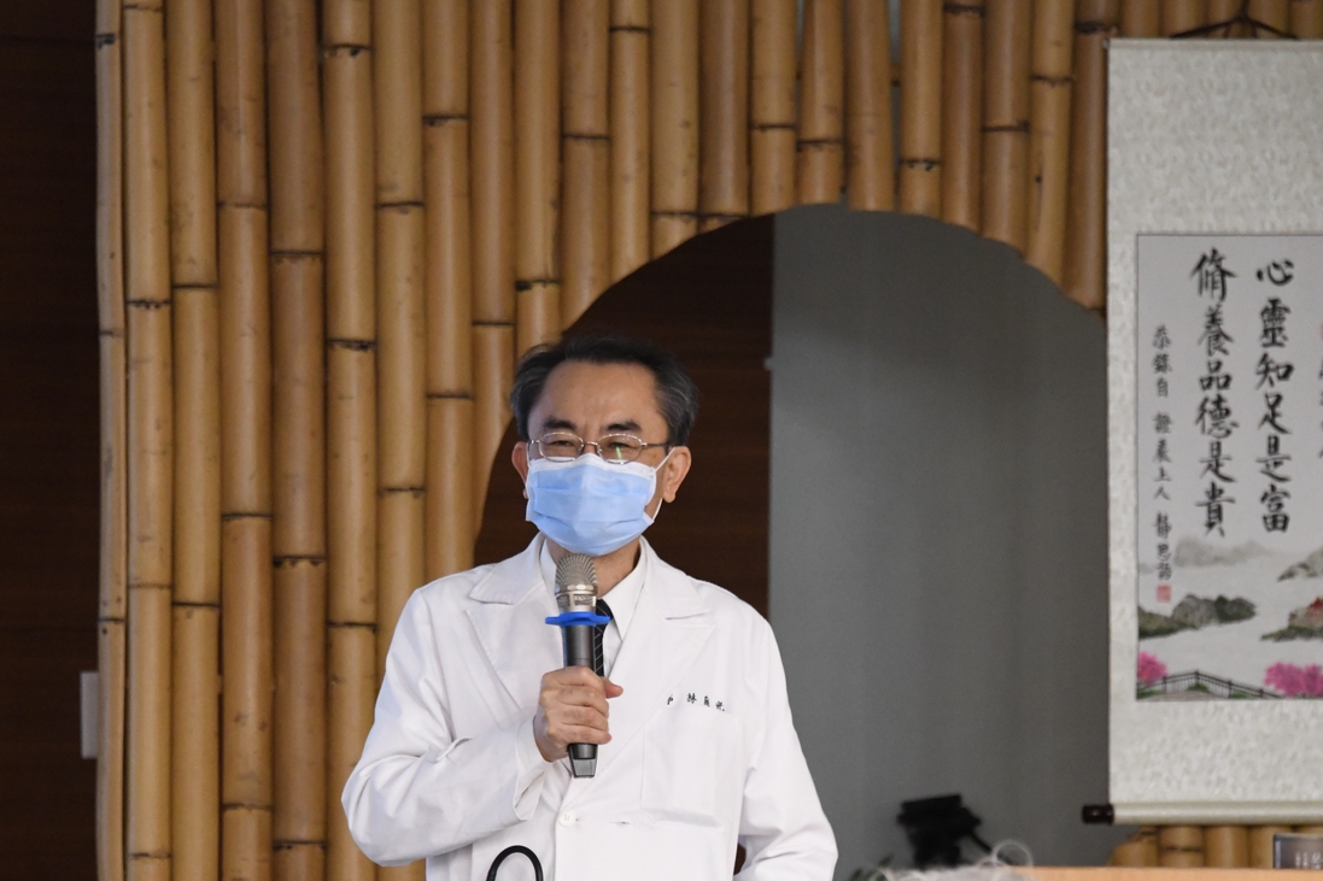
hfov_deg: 8.3
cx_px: 585
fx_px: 9112
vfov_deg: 5.5
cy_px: 617
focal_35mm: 248
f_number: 5.6
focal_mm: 170
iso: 6400
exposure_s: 1/40
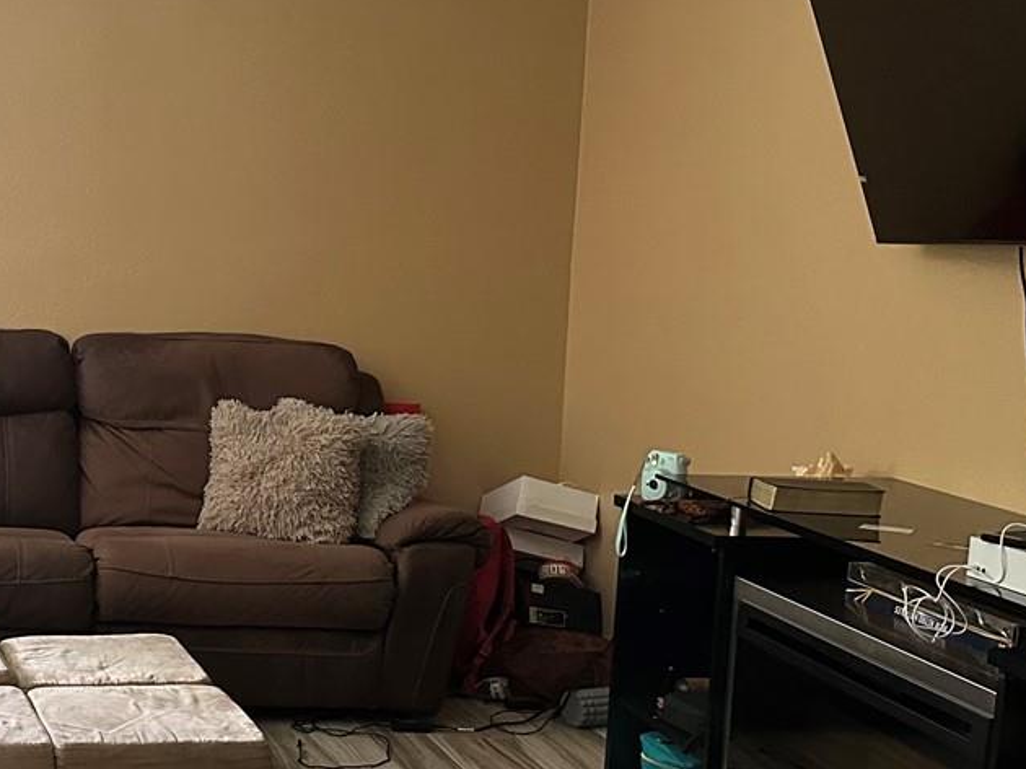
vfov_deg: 24.0
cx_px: -44
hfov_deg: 29.2
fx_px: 1807
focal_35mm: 61
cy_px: 445
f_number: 1.78
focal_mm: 6.86
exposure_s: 1/60
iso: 500
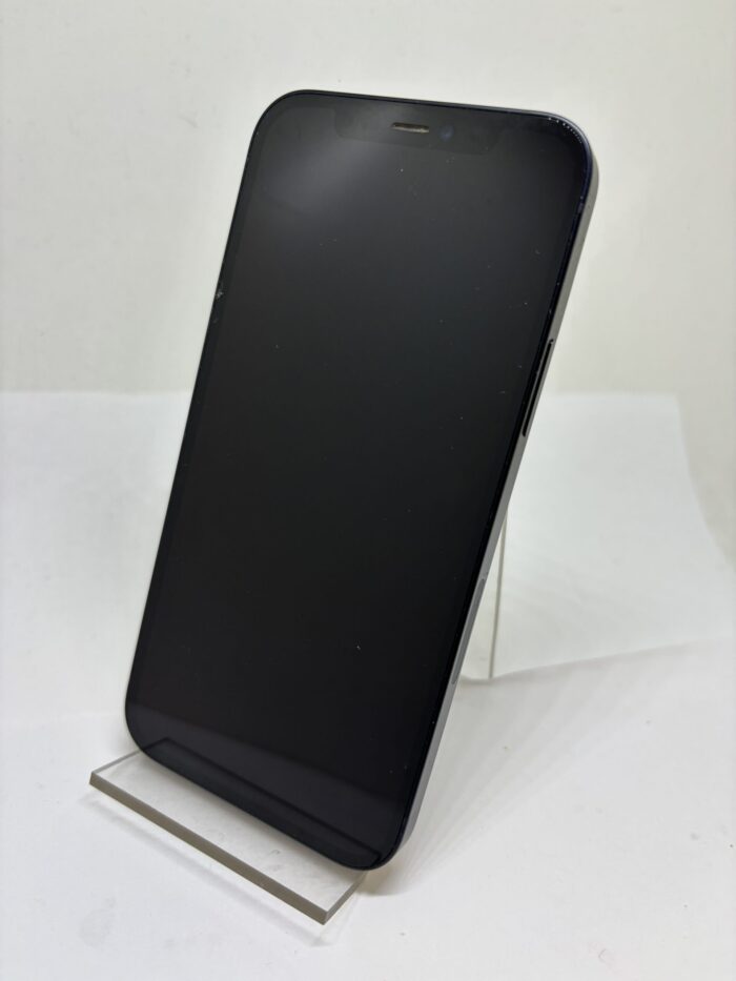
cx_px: 368
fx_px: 737
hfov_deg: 53.1
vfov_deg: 67.3
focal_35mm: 26
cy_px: 490
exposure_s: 1/121
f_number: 1.6
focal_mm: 5.96
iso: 50
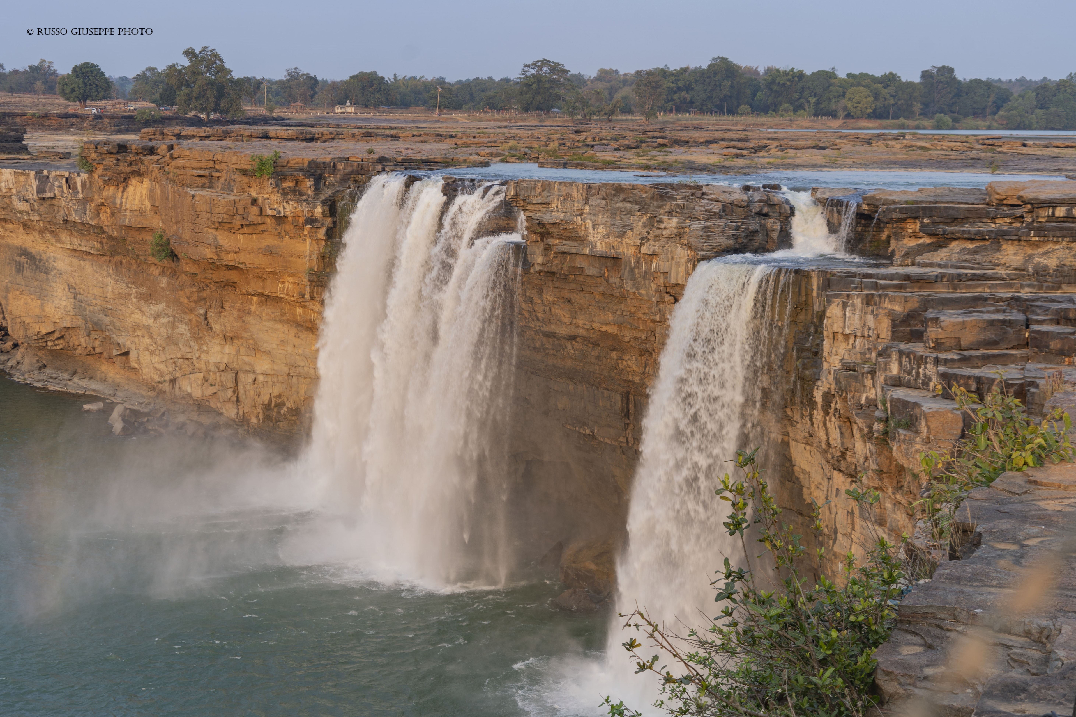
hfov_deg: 42.7
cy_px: 358
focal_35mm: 46
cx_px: 538
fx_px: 1375
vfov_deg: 29.2
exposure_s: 1/80
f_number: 5.6
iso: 100
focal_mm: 46
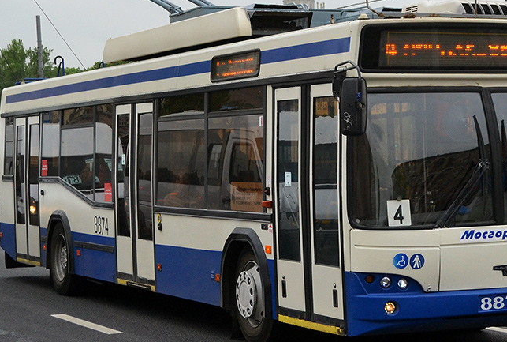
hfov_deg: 24.1
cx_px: 308
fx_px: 1187
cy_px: 74
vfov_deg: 16.3
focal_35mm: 84
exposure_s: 1/640
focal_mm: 30
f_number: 4.5
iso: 400
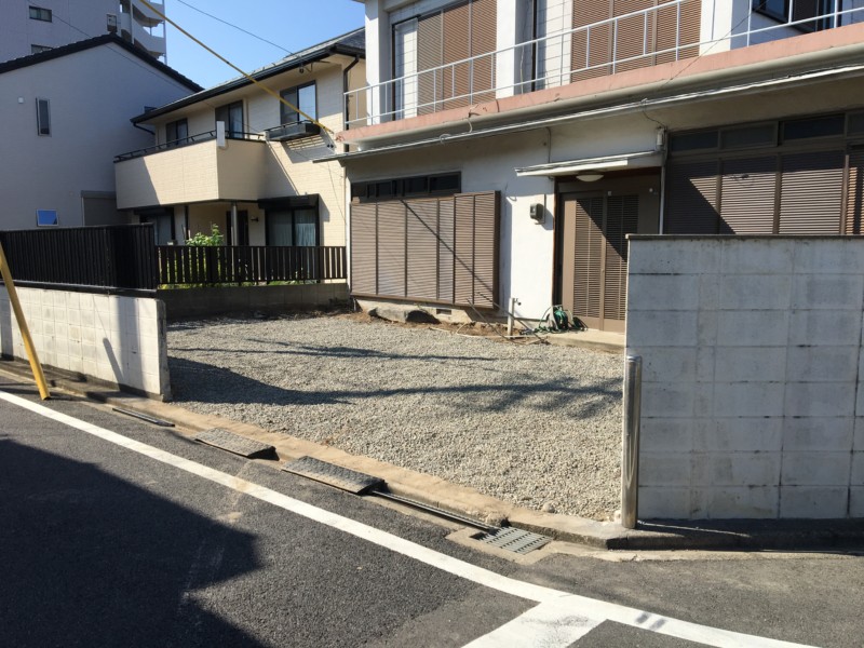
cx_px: 432
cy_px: 324
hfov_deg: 61.7
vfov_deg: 48.2
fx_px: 724
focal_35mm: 29
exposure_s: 1/1479
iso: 25
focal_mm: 4.15
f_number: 2.2
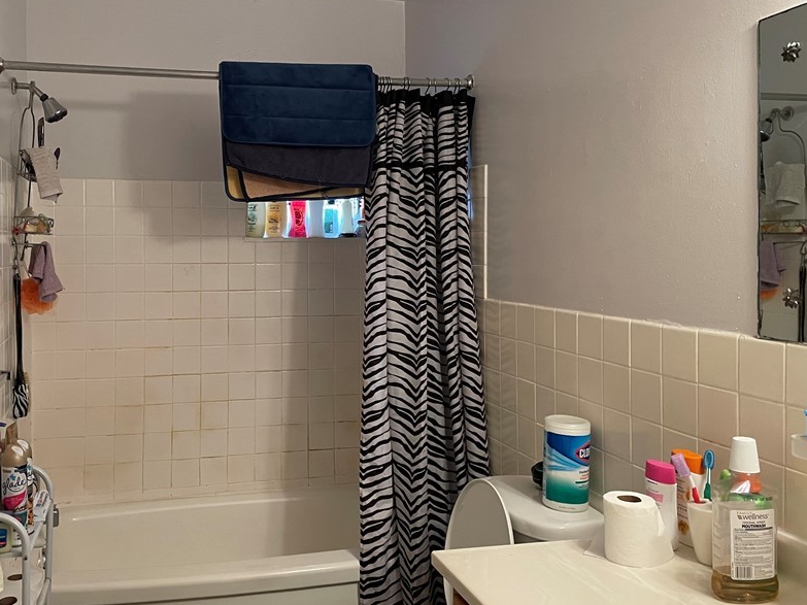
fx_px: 793
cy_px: 256
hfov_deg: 53.4
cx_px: 307
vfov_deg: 41.7
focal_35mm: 34
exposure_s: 1/60
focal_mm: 4.2
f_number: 1.6
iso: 250
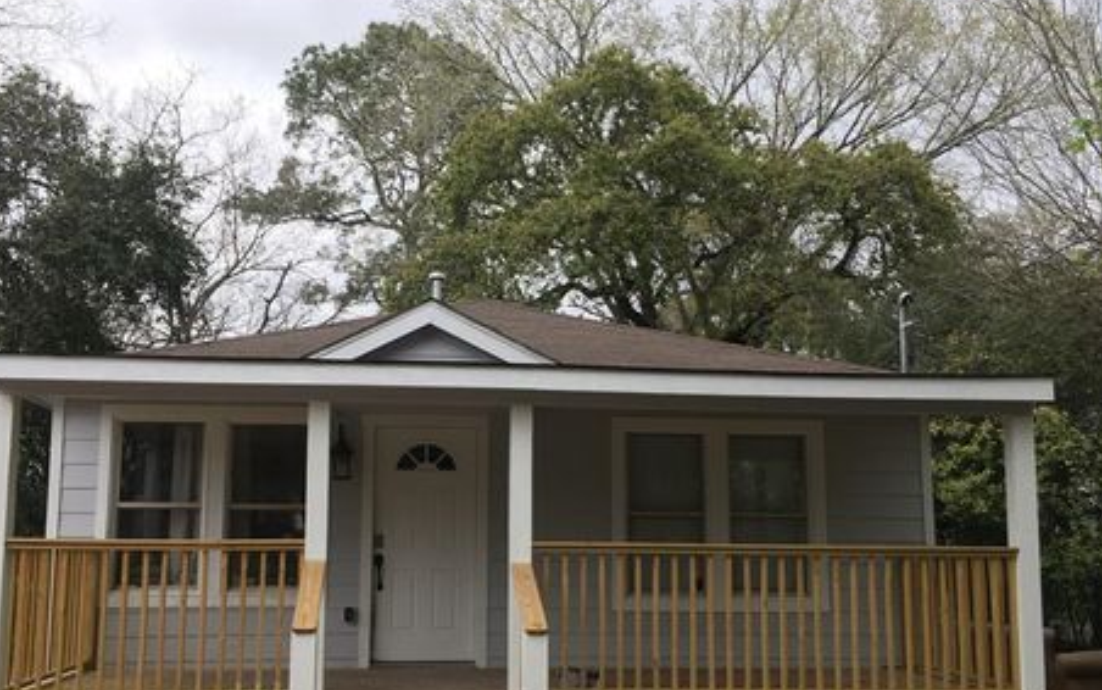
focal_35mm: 34
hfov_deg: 56.6
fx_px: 1022
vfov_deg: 37.1
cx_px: 500
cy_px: 421
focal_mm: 4.15
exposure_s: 1/120
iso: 25
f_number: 2.2
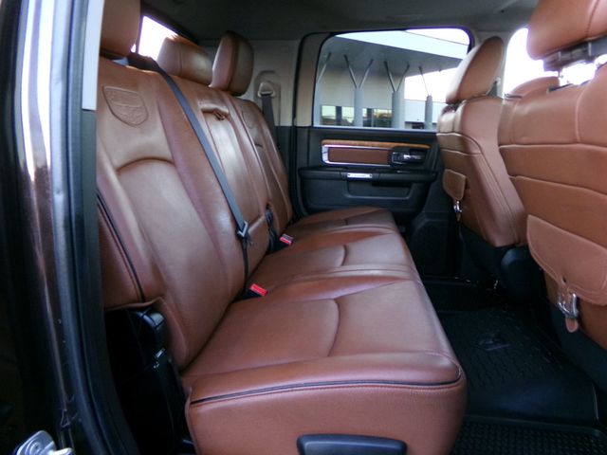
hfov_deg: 71.6
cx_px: 304
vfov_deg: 56.8
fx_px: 421
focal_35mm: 24
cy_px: 228
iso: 526
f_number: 3.7
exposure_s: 1/17
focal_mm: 4.3
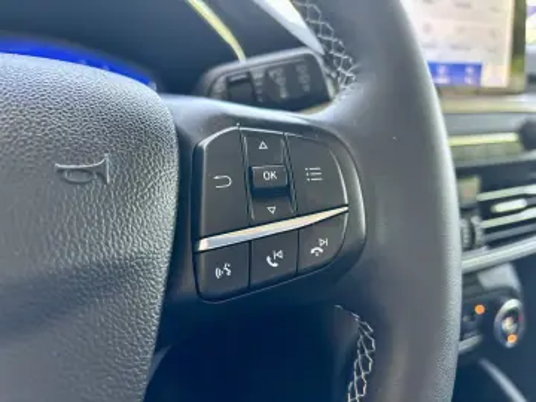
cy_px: 201
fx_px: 403
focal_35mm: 26
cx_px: 268
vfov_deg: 53.1
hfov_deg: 67.3
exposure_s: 1/60
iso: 200
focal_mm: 5.96
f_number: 1.6
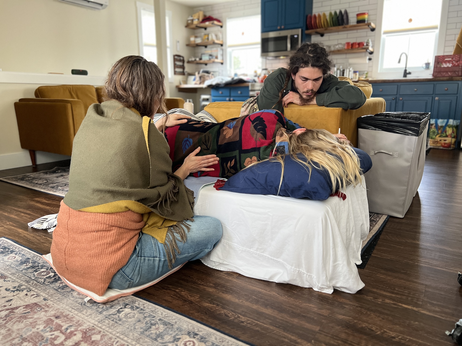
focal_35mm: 26
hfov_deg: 67.3
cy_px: 173
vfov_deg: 53.1
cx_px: 231
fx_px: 347
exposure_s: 1/60
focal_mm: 5.7
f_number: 1.5
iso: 320
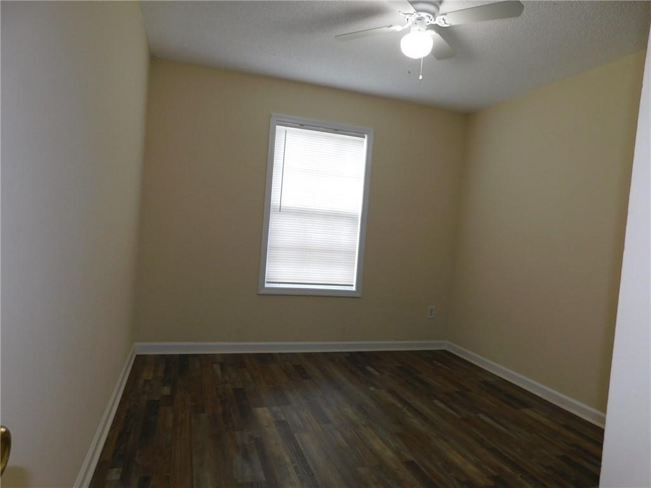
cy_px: 244
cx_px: 326
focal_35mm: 23
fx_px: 433
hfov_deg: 73.9
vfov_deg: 58.9
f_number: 3
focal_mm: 4
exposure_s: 1/30
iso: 140
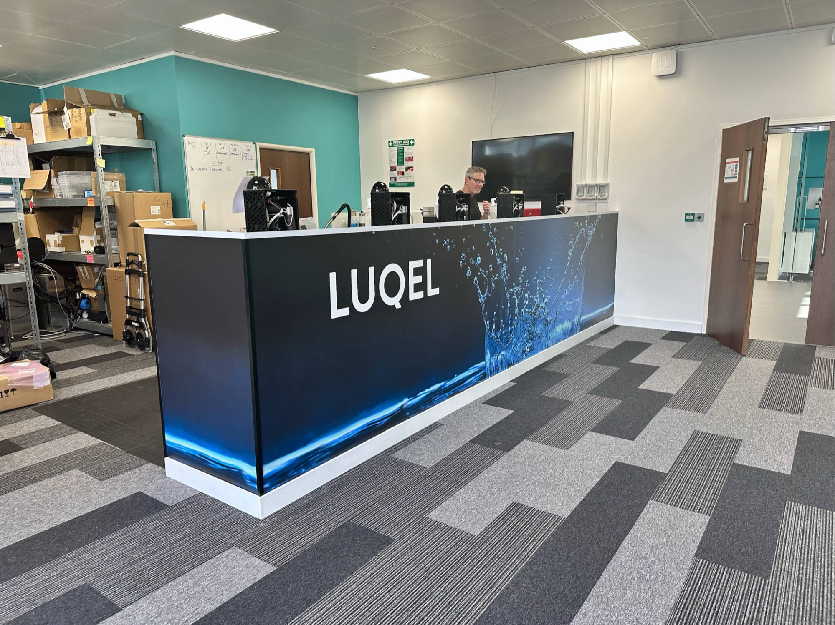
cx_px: 418
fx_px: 579
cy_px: 312
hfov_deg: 71.6
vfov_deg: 56.8
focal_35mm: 24
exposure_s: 1/121
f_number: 1.78
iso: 125
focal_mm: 6.86
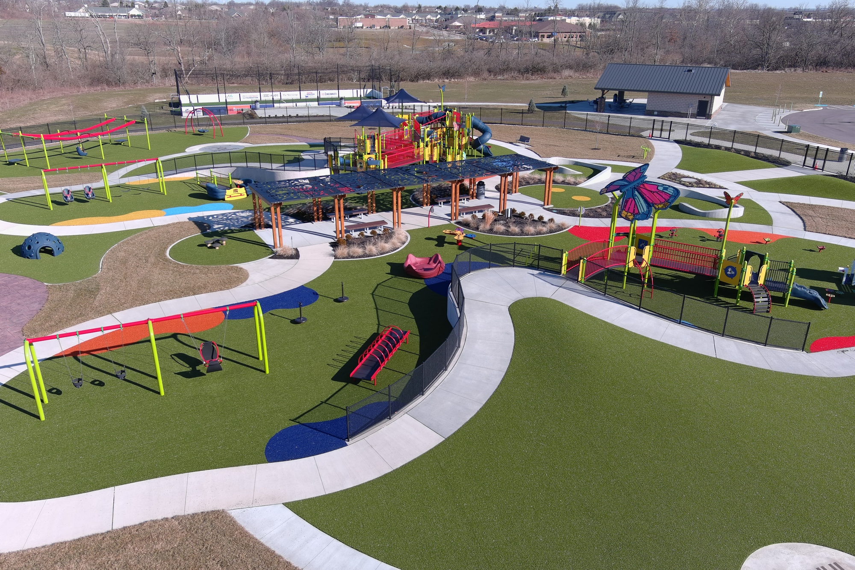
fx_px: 689
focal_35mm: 29
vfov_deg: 45.0
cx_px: 428
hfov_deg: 63.7
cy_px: 285
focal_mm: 10.57
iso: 100
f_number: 2.8
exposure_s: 1/1000
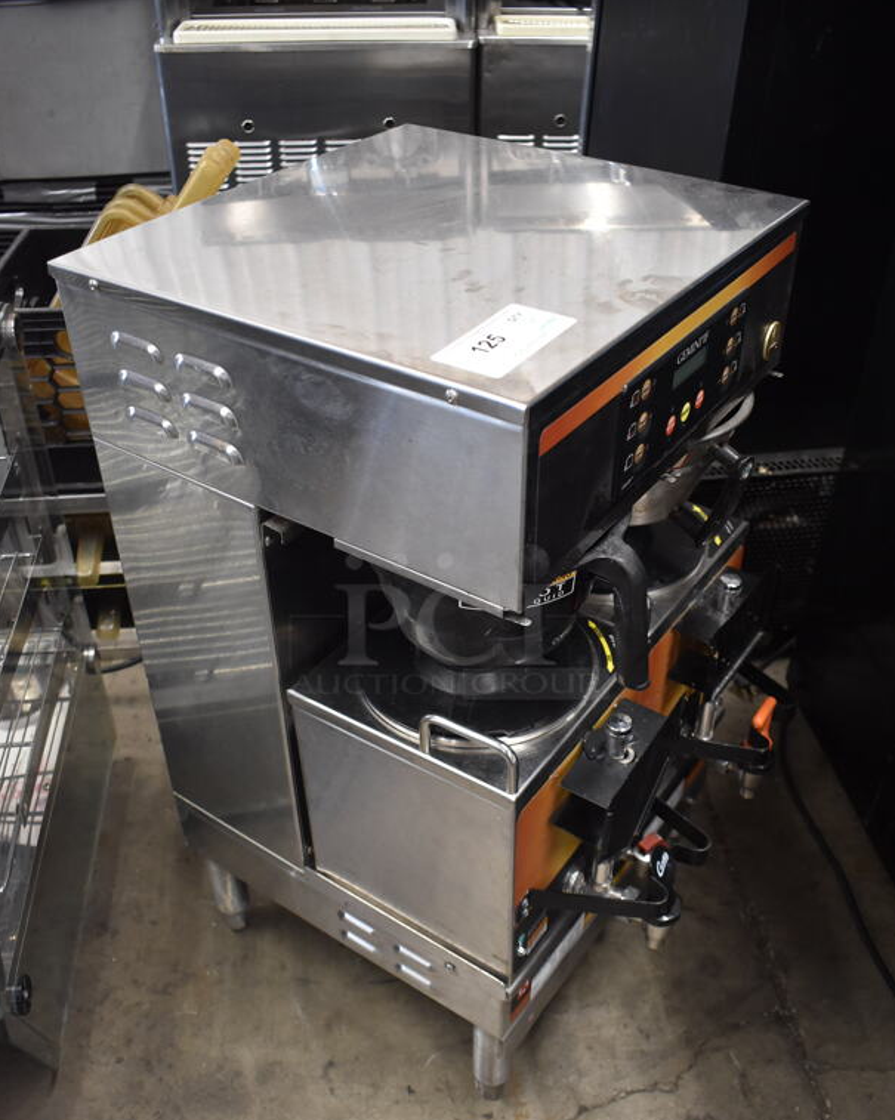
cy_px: 622
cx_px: 445
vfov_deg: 52.8
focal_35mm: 34
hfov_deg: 43.3
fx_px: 1126
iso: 1100
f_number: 3.5
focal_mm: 20
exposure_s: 1/30
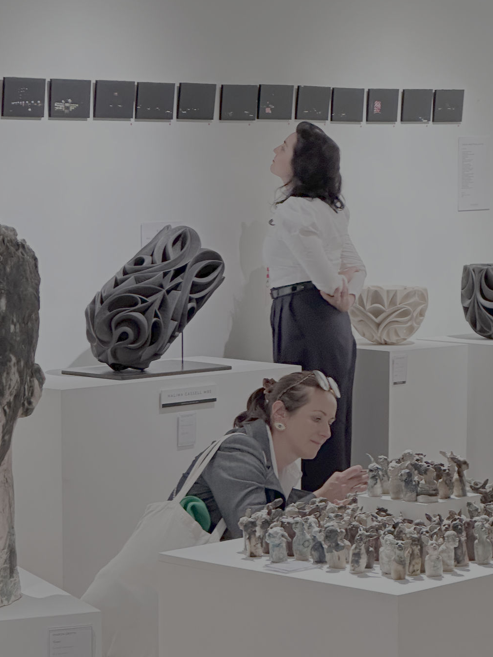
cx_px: 238
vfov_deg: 17.1
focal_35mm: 115
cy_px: 394
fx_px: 2184
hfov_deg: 12.9
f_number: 2.8
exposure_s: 1/50
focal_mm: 9
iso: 160
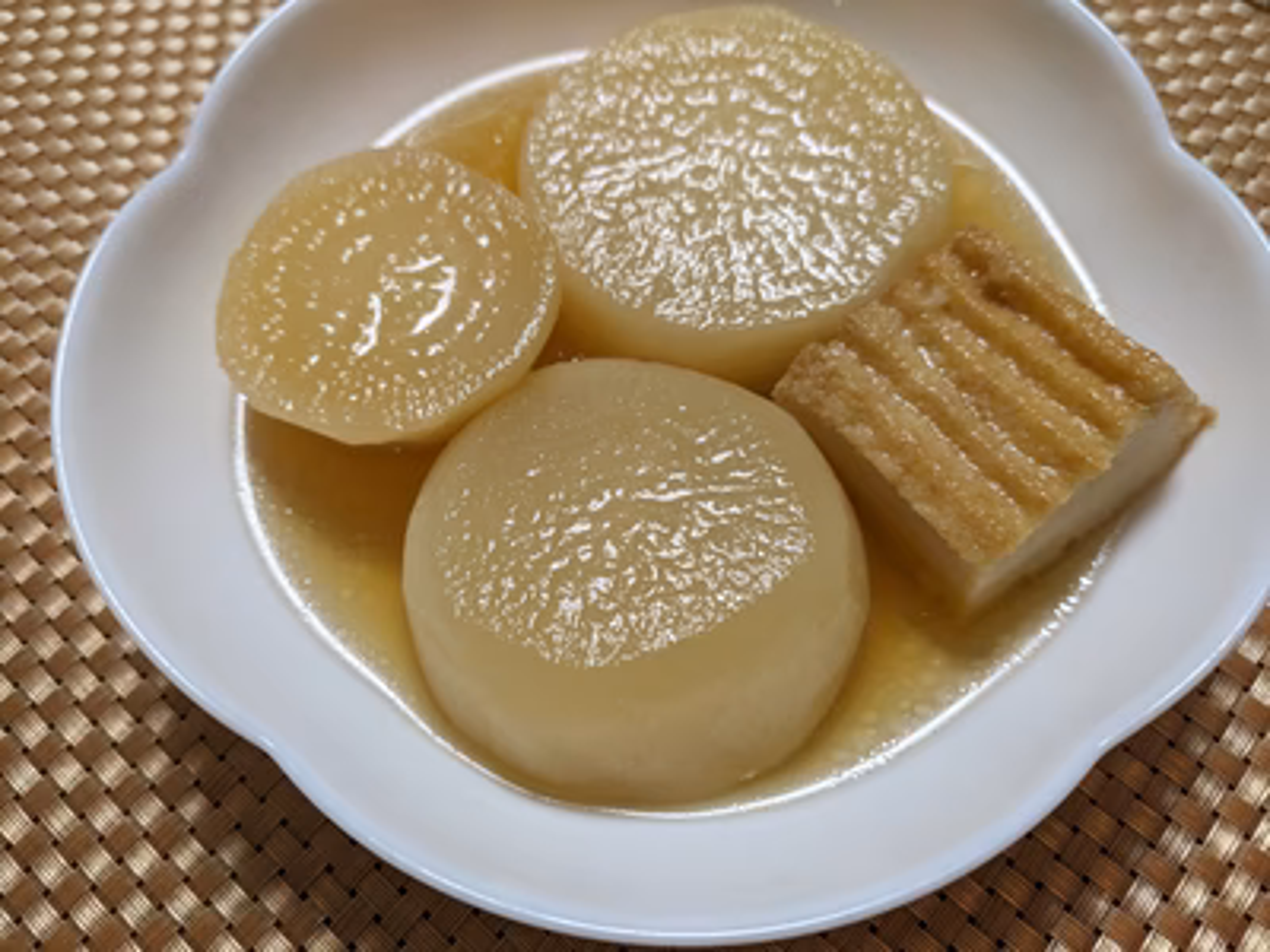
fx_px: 917
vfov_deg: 54.9
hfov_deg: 69.4
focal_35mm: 25
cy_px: 476
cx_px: 635
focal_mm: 5.43
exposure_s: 1/100
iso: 281
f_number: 1.89
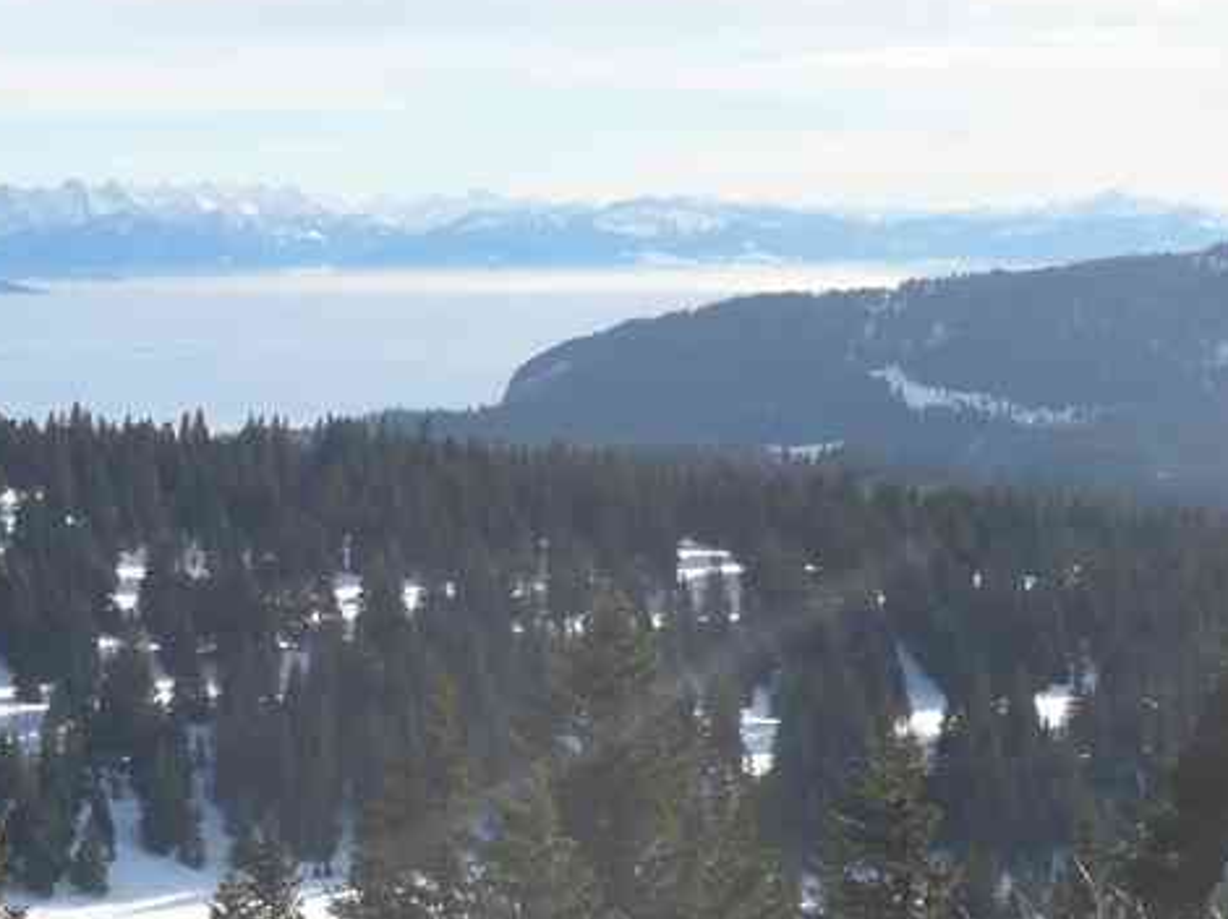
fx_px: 3688
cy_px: 582
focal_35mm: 104
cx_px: 165
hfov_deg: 18.6
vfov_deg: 14.2
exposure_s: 1/160
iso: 100
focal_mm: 6
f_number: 8
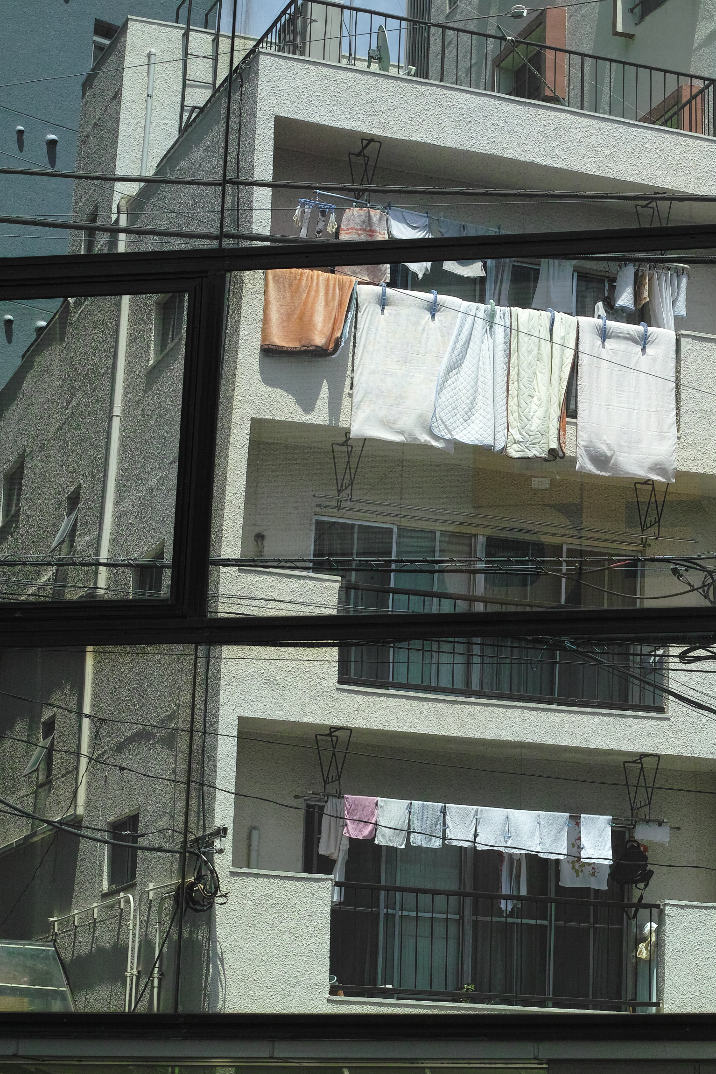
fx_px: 2744
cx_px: 664
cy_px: 394
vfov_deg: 22.1
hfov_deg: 14.7
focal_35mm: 92
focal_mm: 30
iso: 200
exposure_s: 1/400
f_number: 5.6
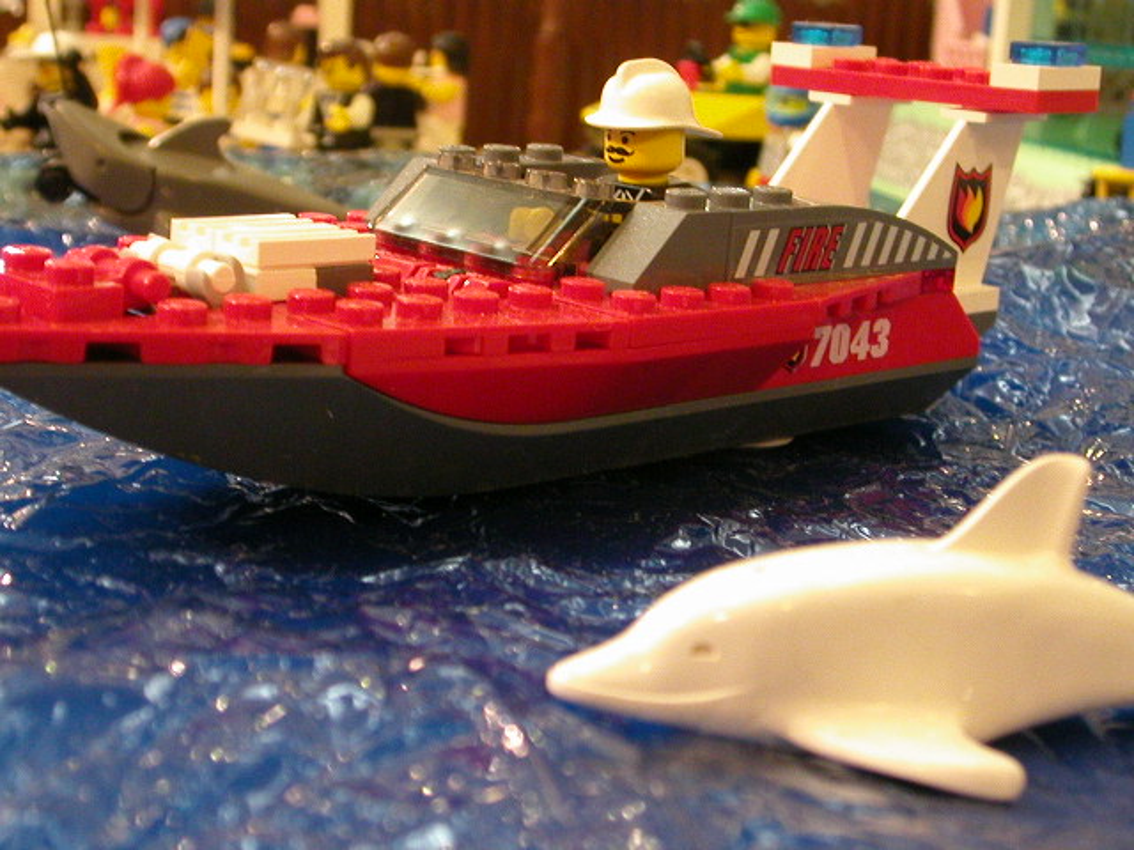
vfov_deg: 22.9
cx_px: 567
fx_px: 2097
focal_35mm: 64
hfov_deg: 30.3
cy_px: 425
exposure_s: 1/11.5
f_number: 3.5
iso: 400
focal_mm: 9.7
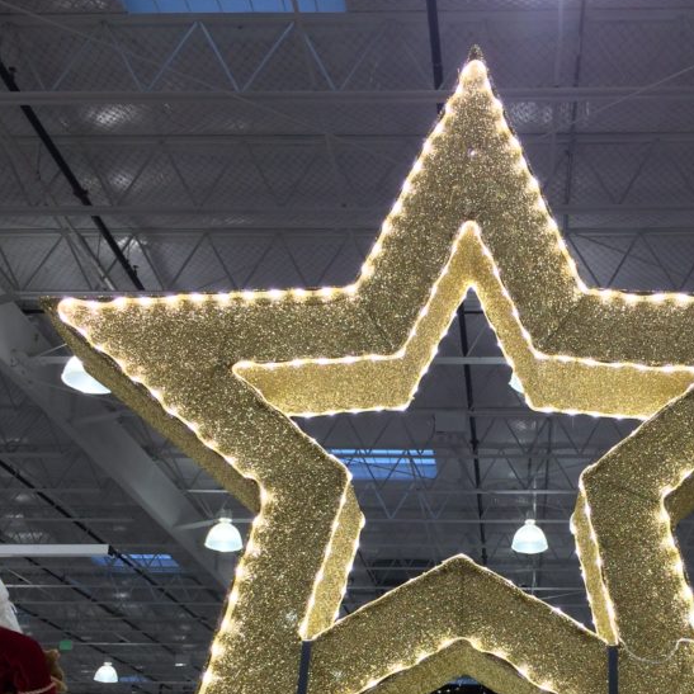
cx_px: 477
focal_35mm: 48
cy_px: 580
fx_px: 1089
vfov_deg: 34.0
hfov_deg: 34.9
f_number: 2.2
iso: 40
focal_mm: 4.15
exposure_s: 1/50
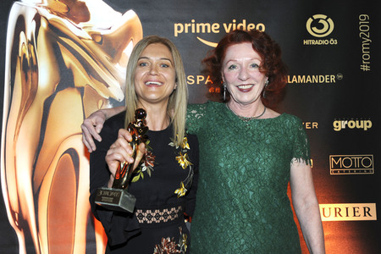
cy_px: 127
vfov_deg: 30.5
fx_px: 466
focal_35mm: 44
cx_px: 190
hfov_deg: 44.5
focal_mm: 44
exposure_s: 1/200
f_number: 4.2
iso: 800
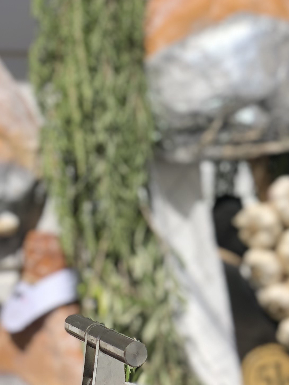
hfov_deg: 10.3
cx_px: 117
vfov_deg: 13.2
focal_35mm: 144
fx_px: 1603
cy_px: 495
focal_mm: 6
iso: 16
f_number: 2.4
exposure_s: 1/1012
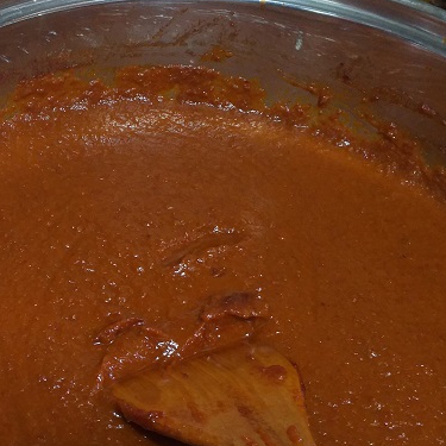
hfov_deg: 32.6
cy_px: 331
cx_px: 30
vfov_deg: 34.0
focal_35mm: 49
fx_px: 714
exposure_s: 1/24
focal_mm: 3.6
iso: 125
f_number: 1.9
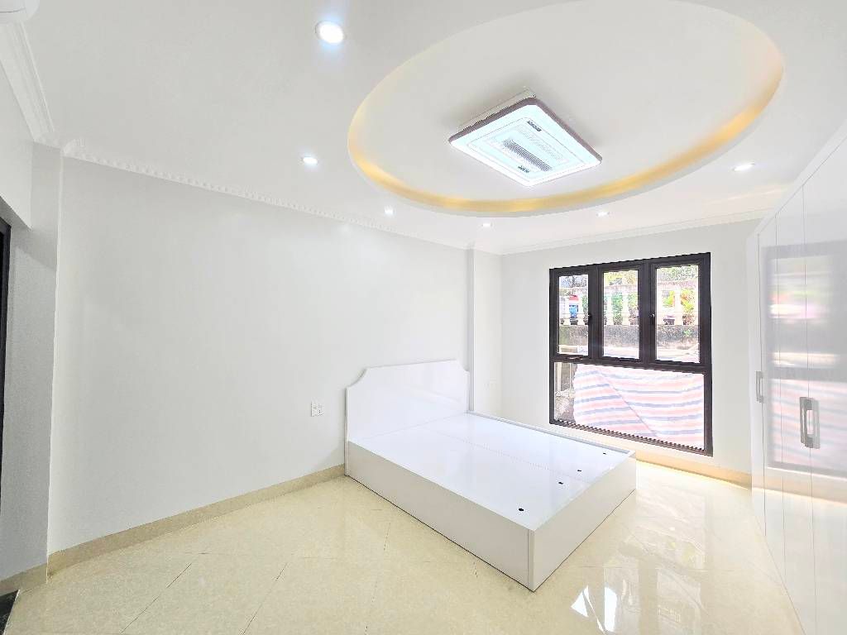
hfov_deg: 106.2
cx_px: 424
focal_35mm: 13
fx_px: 318
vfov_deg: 89.9
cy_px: 318
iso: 50
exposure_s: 1/105
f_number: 2.2
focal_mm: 2.2
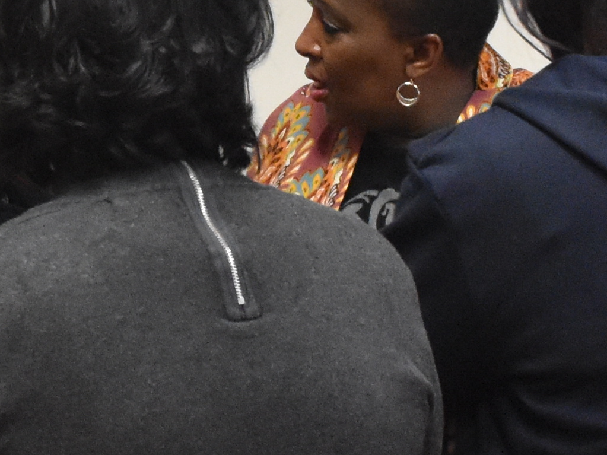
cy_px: -46
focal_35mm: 203
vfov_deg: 7.3
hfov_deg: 9.6
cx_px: -181
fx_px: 3559
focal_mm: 24
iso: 3200
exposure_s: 1/60
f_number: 6.3
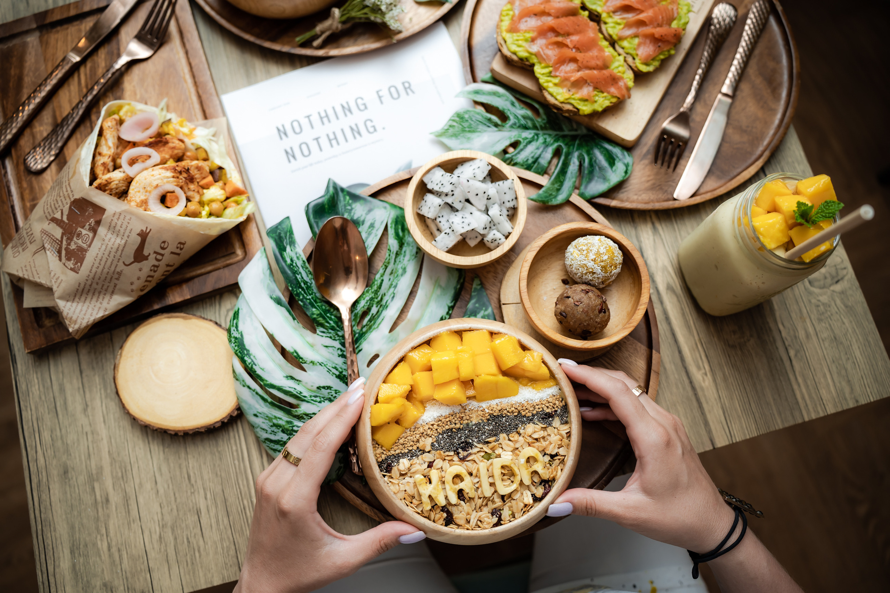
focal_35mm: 28
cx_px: 445
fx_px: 692
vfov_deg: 46.4
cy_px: 296
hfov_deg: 65.5
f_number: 2.8
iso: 125
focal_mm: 28
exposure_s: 1/125
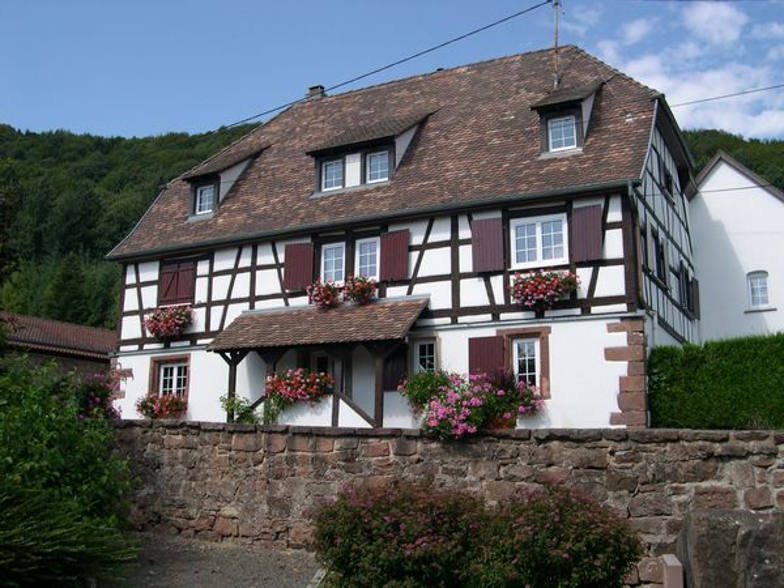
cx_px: 392
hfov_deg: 49.0
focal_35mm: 38
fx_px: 861
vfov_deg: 37.7
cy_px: 294
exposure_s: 1/154
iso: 100
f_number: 7.6
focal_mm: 8
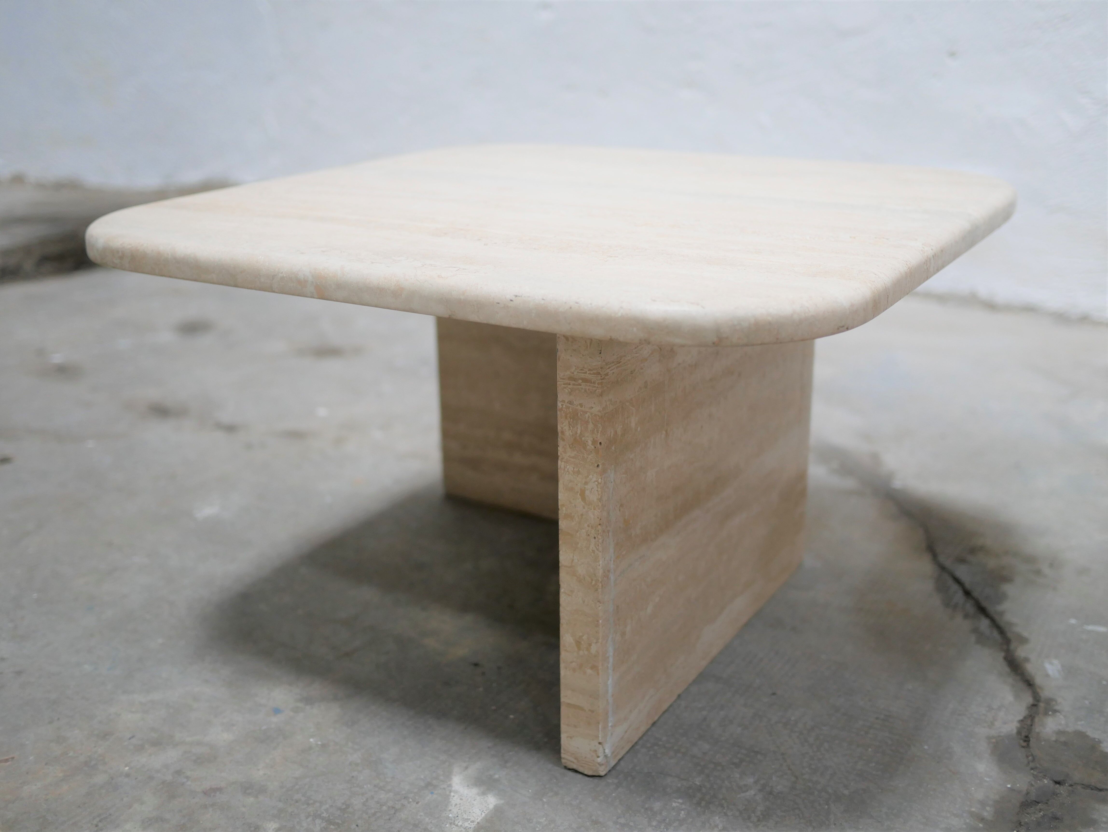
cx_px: 554
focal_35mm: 40
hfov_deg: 46.8
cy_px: 416
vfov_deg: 36.0
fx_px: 1281
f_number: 1.7
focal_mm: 20
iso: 400
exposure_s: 1/60
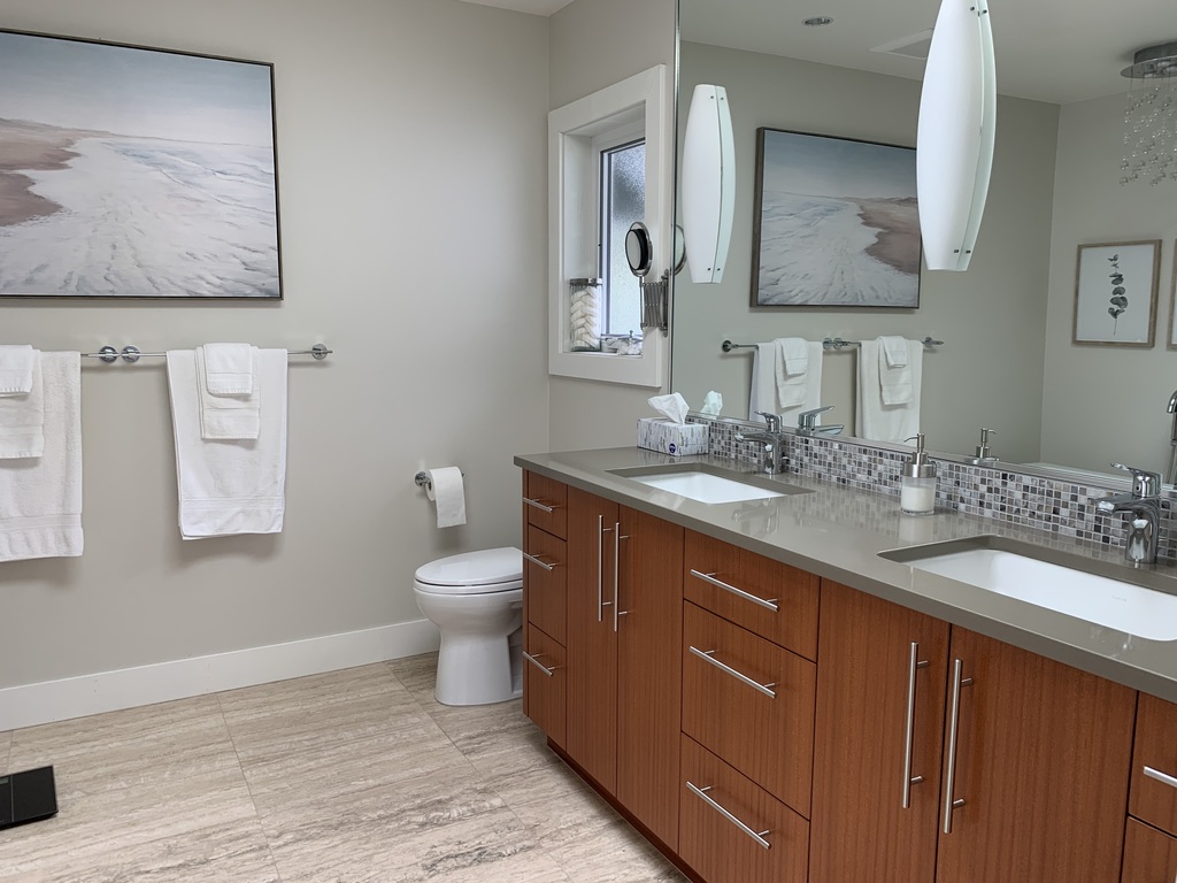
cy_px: 442
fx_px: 884
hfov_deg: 67.3
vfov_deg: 53.1
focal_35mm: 26
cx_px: 588
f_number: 1.8
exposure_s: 1/121
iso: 50
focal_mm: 4.25
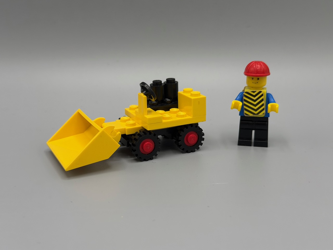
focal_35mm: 48
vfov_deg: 30.3
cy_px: 125
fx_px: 462
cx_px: 166
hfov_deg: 39.7
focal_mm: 6.76
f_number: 1.78
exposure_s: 1/620
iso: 64
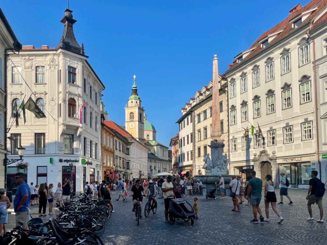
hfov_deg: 67.3
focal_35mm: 26
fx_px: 246
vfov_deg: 53.1
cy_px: 122
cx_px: 164
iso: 32
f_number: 1.6
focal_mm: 4.2
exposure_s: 1/3861
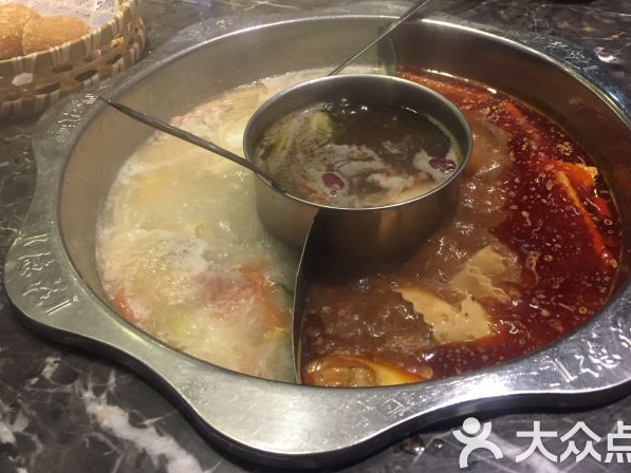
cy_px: 220
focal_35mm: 34
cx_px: 348
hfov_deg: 53.8
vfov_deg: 41.8
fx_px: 620
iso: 250
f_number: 2.2
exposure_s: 1/33
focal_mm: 4.15
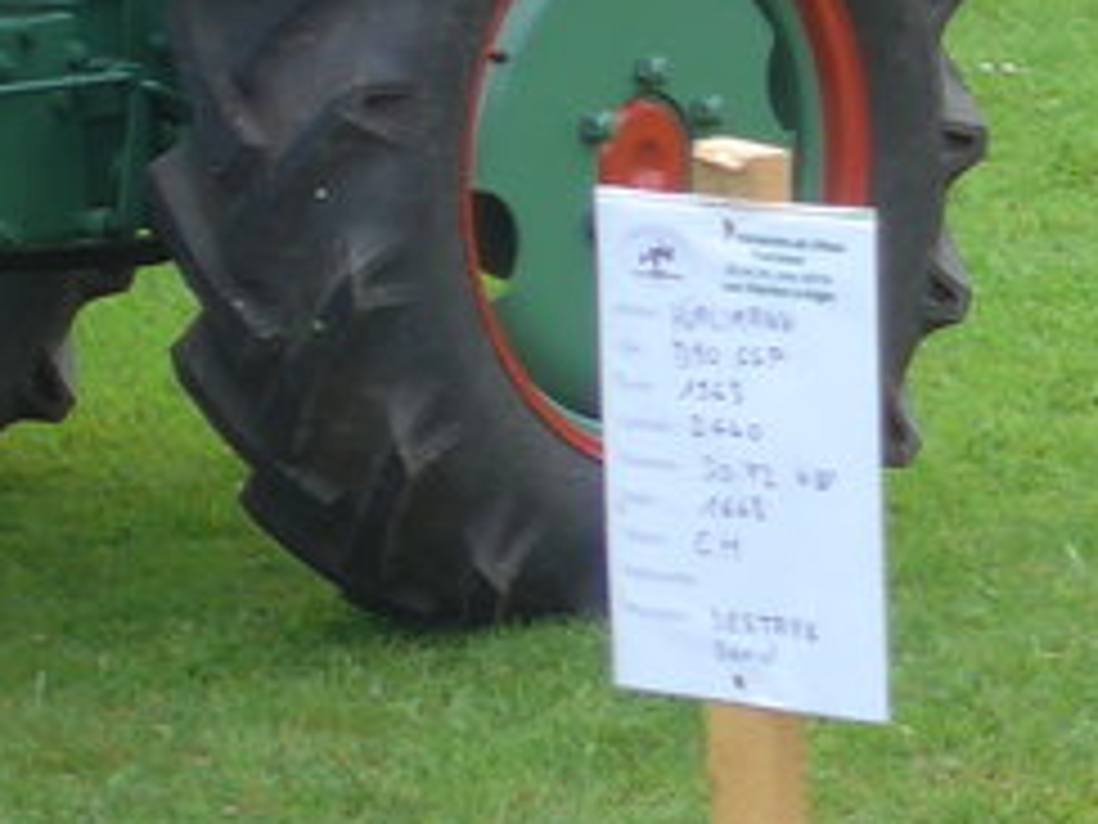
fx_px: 6851
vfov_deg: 6.9
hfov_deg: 8.4
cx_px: 2691
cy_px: 392
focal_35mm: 216
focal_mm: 9
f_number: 2.8
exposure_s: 1/320
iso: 80
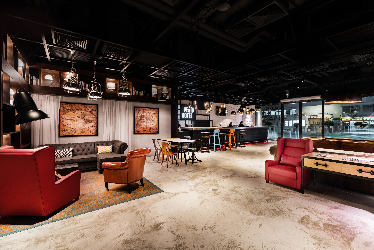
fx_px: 166
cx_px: 187
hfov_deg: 96.7
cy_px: 125
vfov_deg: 73.8
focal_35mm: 16
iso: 100
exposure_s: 3
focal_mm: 16
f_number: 11
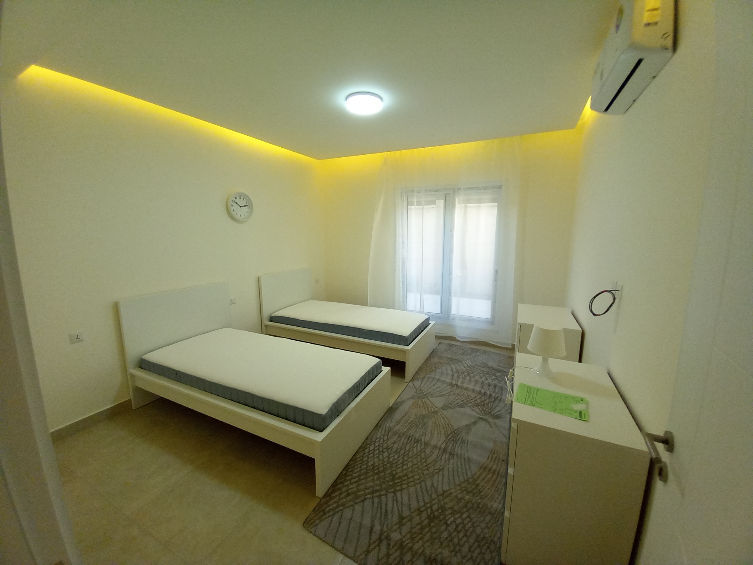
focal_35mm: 13
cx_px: 376
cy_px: 282
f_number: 2.2
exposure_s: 1/100
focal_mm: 1.13
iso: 80
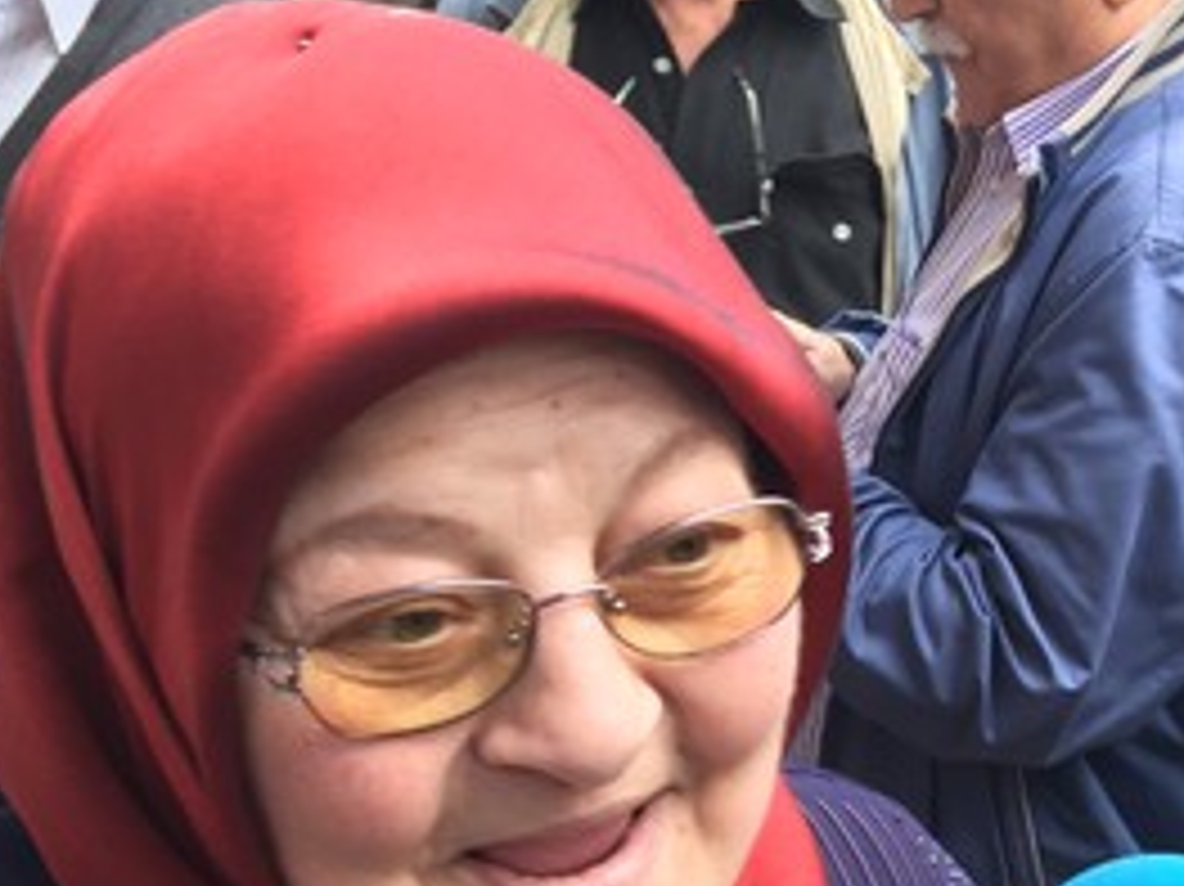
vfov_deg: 19.2
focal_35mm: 74
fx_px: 2530
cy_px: 913
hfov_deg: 26.3
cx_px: 720
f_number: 2.2
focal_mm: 4.15
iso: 32
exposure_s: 1/50
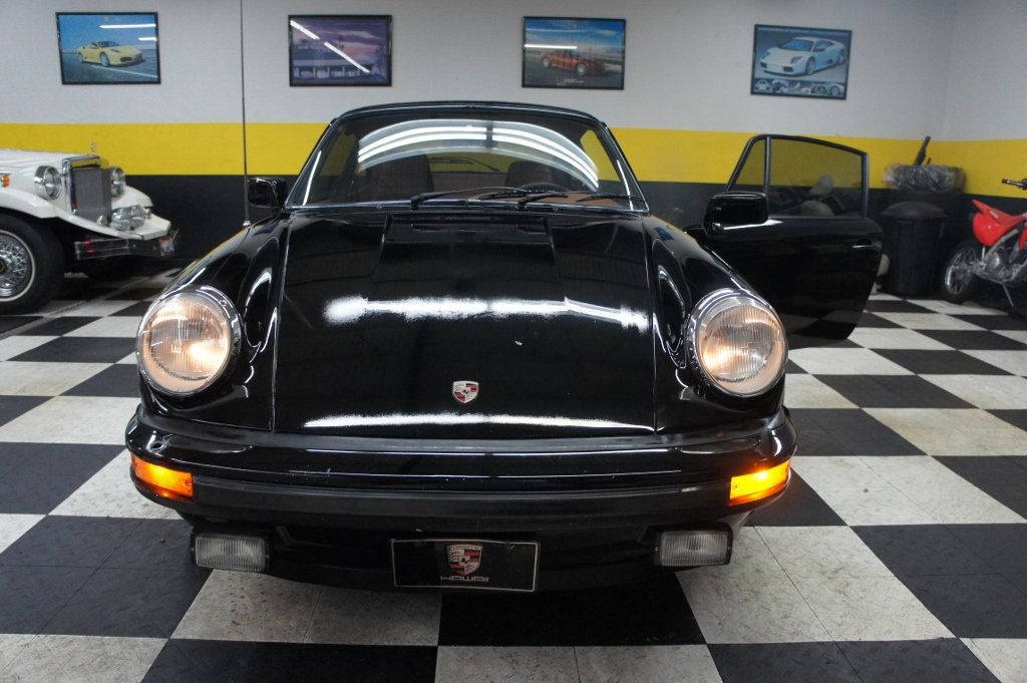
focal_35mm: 27
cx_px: 514
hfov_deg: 67.4
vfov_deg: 47.9
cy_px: 342
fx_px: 770
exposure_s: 1/250
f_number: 3.5
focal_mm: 18
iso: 1600
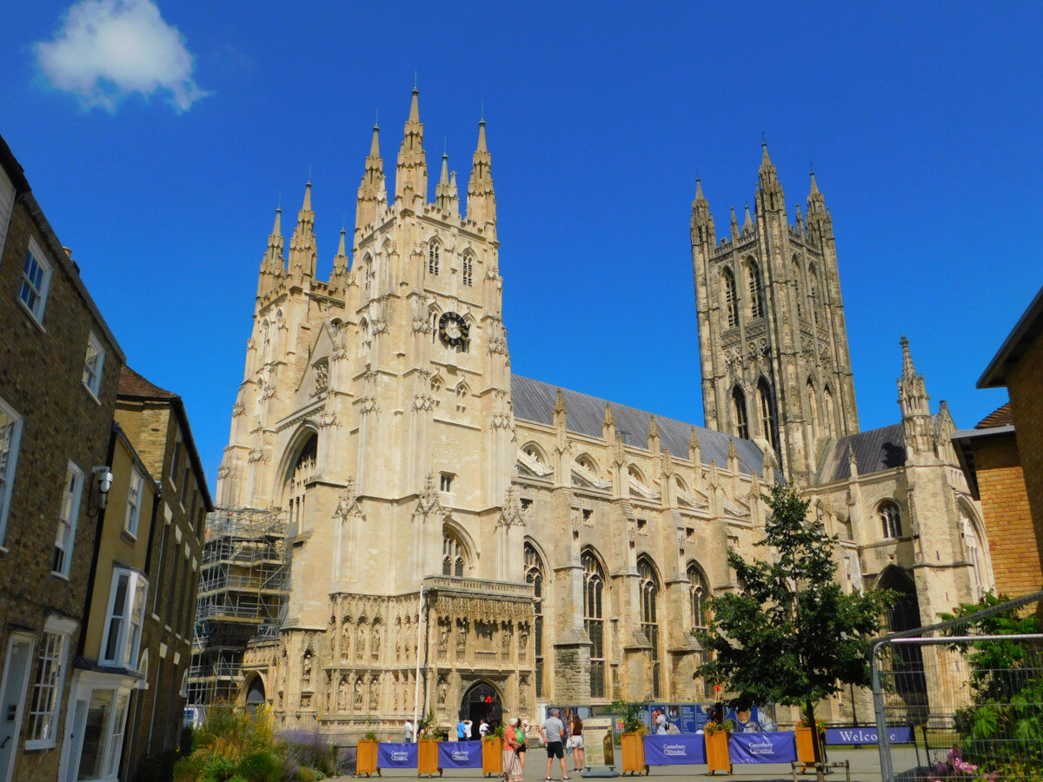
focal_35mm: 30
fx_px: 904
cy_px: 391
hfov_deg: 60.0
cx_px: 522
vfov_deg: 46.8
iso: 125
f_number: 6.4
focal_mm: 5.3
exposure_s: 1/800
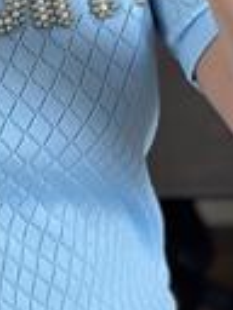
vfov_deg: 10.3
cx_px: -78
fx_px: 1705
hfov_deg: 7.7
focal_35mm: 190
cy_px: 312
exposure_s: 1/90
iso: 125
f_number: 1.78
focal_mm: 6.86
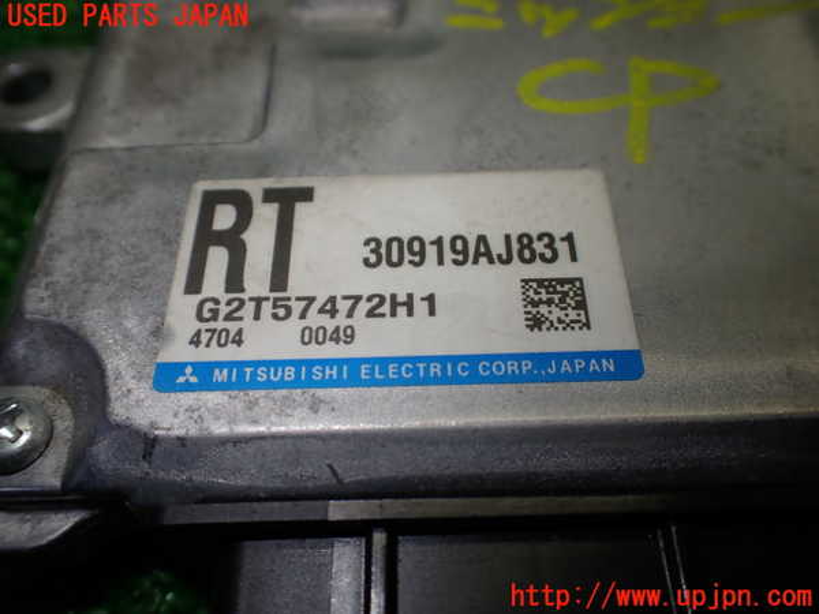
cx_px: 410
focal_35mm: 30
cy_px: 307
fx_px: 710
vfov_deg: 46.8
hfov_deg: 60.0
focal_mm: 5.4
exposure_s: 1/200
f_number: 2.3
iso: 100
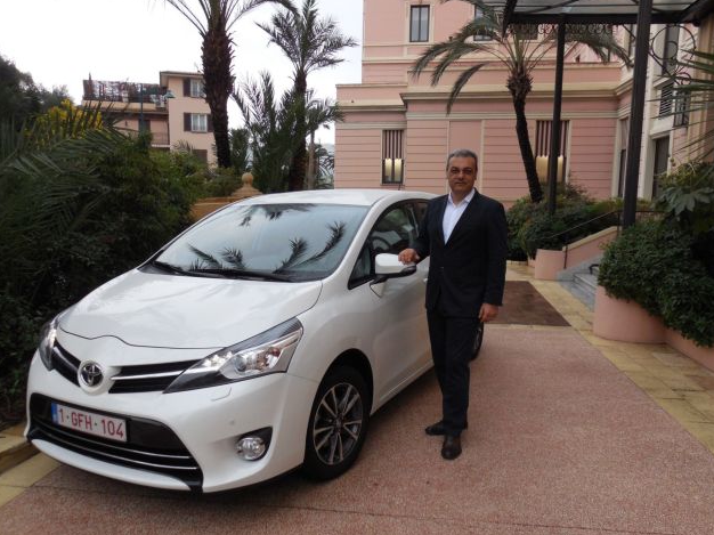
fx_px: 557
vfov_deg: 51.3
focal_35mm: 27
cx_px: 349
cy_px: 271
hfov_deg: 65.3
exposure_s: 1/30
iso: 200
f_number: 3.5
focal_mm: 4.6
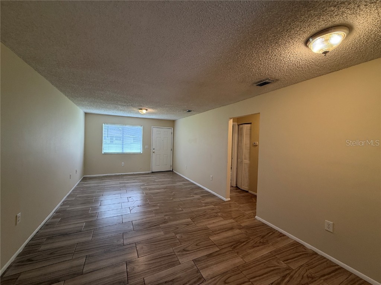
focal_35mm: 14
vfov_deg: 85.7
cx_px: 190
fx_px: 154
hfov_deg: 102.1
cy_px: 142
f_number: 2.2
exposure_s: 1/120
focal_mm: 2.22
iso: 200
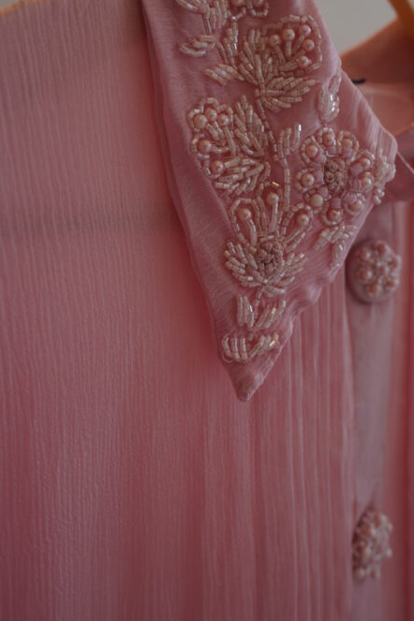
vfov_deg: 50.1
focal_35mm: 38
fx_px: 655
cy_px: 224
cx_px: 273
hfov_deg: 34.8
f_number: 6.3
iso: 320
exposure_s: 1/100
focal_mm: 28
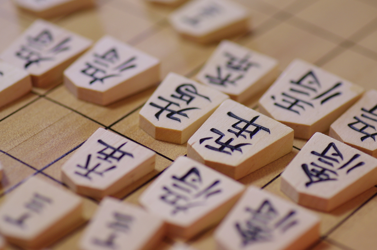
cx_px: 188
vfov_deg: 10.1
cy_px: 125
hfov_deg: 15.2
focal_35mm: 135
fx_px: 1412
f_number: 2.8
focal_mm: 90
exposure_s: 1/30
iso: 400
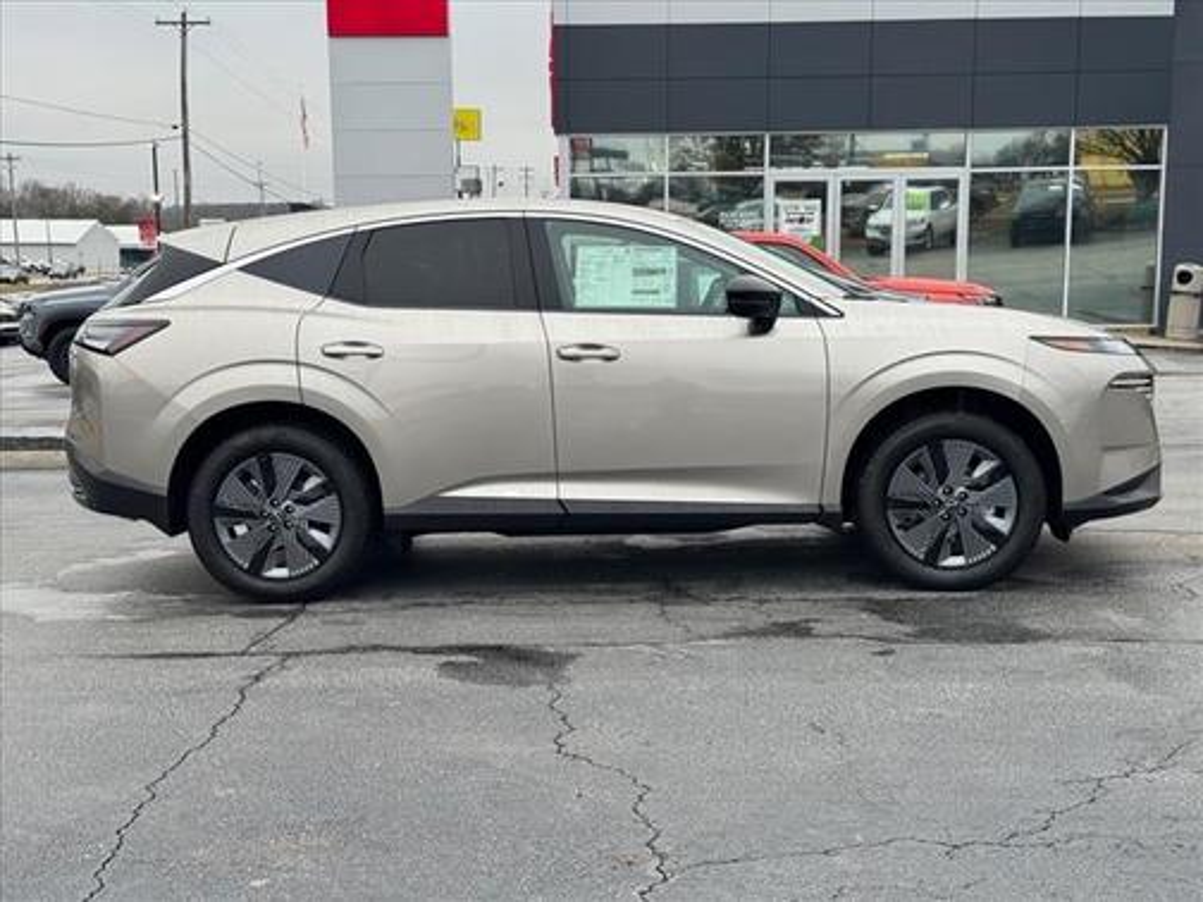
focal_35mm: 48
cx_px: 602
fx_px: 1668
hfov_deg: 39.7
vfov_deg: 30.3
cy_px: 451
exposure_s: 1/439
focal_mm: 6.76
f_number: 1.78
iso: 64
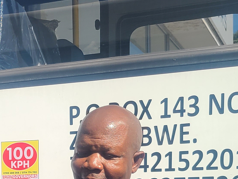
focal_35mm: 95
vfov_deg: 14.4
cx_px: -5
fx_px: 653
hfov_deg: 20.0
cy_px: 281
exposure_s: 1/1973
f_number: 1.8
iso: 40
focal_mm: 5.4
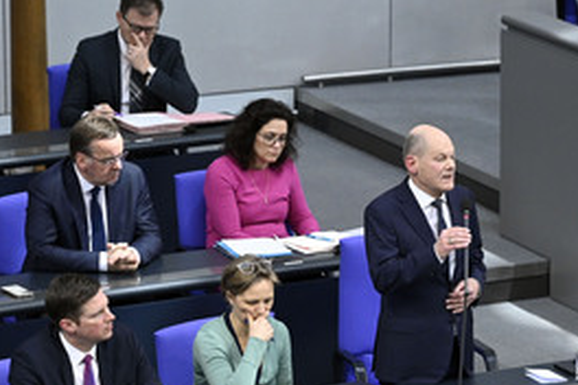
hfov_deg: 10.0
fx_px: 3291
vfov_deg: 6.7
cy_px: 273
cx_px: 417
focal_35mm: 205
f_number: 4
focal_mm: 120
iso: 3200
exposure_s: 1/400
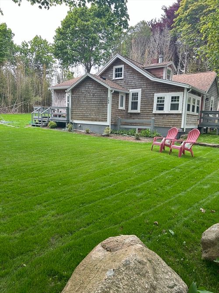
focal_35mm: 26
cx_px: 110
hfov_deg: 53.0
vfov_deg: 67.3
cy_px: 146
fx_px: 219
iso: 50
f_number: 1.5
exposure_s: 1/316
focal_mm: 5.7
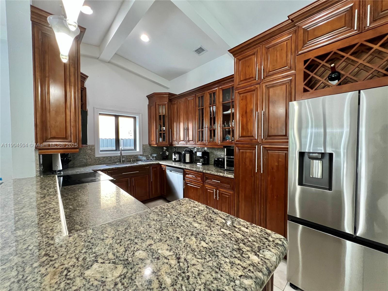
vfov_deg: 89.9
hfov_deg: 106.2
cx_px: 194
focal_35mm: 13
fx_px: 146
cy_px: 146
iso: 400
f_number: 1.8
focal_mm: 1.57
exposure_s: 1/60
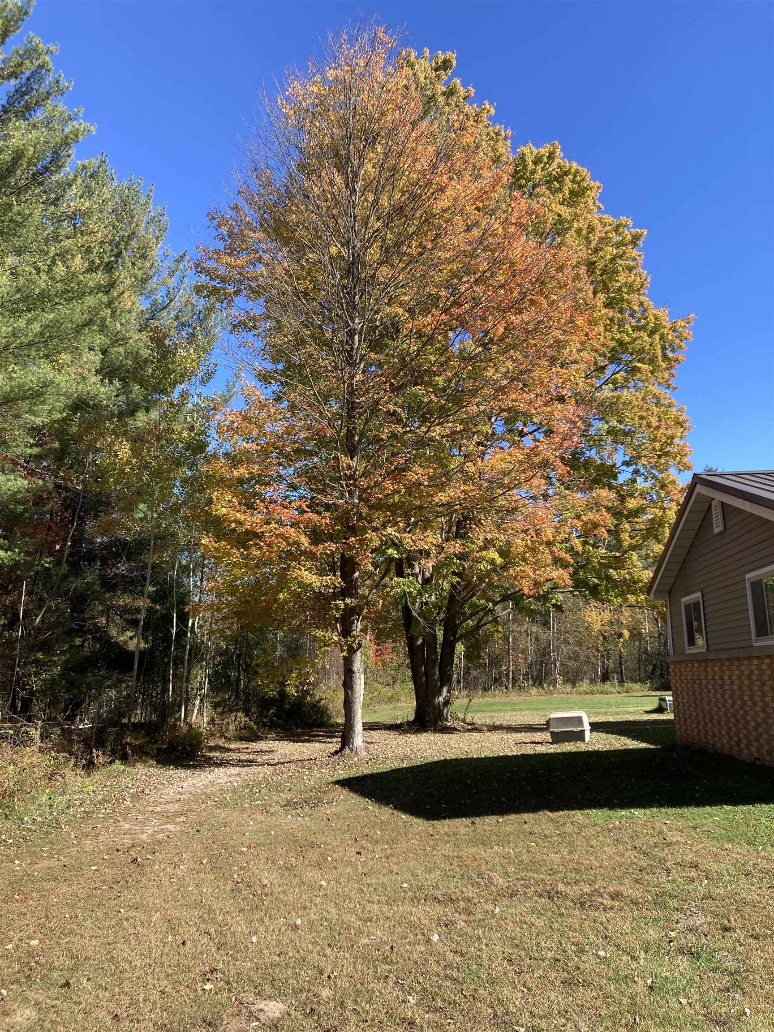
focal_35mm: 28
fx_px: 835
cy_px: 516
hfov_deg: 49.7
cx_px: 387
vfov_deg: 63.4
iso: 20
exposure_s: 1/747
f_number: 1.8
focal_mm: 3.99
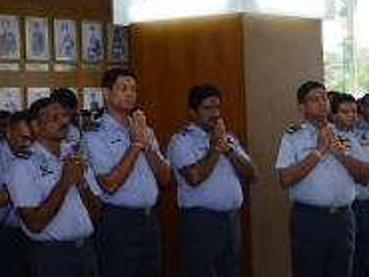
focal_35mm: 102
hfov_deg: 19.0
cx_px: 311
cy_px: 121
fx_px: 1088
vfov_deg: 14.5
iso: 1600
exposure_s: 1/100
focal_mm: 28
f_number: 5.6
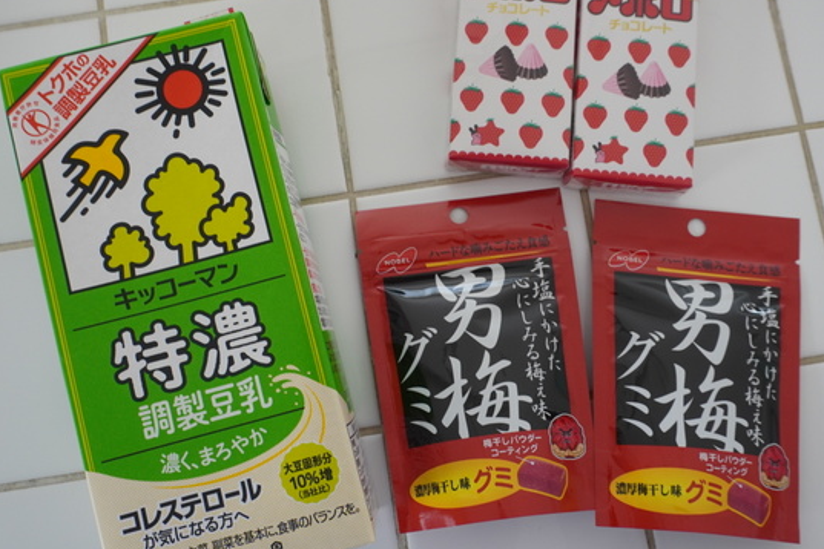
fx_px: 870
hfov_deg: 50.7
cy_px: 239
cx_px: 414
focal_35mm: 38
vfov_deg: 35.0
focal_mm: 20
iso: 500
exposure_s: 1/30
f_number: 8
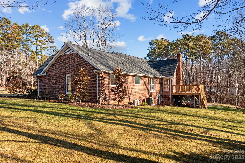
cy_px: 82
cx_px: 122
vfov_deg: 46.4
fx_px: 190
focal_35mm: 28
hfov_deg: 65.5
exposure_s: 1/320
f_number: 5
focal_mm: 10.26
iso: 100
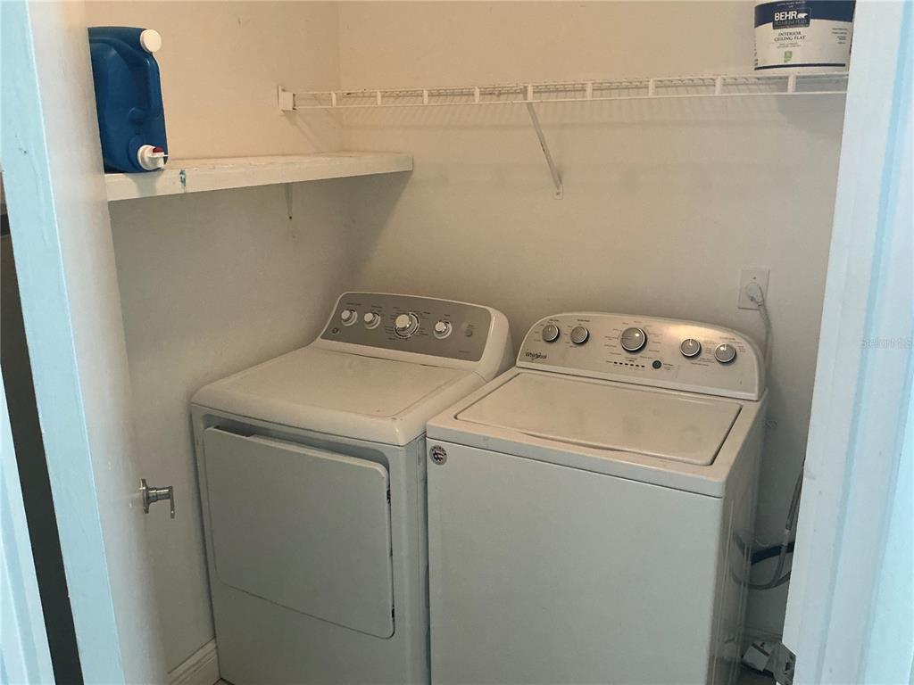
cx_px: 457
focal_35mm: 28
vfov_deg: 49.7
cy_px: 342
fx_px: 739
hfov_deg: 63.4
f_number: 1.8
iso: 200
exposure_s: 1/60
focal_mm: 3
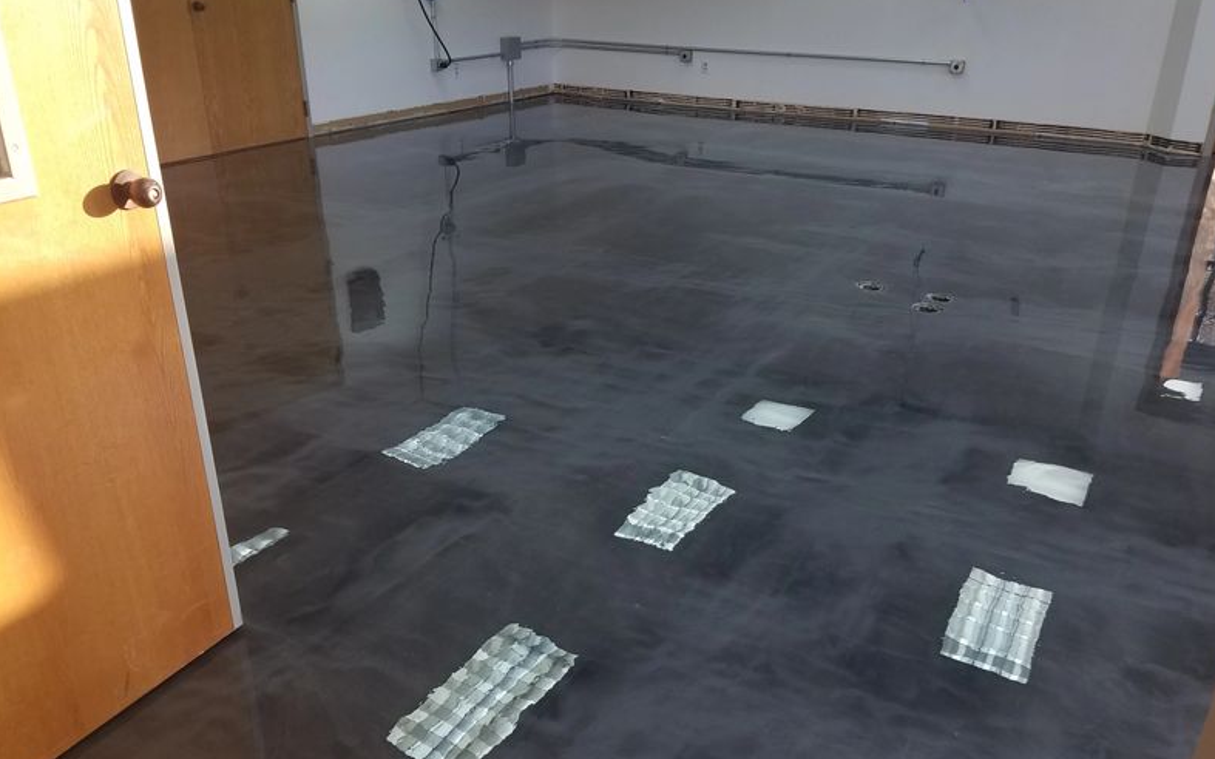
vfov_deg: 44.5
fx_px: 927
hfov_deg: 66.5
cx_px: 611
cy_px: 370
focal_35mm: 28
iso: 64
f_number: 1.7
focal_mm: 4.2
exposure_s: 1/60
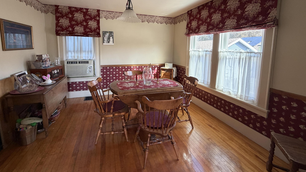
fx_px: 130
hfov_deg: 99.3
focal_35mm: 16
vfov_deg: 65.7
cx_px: 148
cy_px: 61
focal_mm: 2.22
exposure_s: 1/121
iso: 160
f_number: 2.2
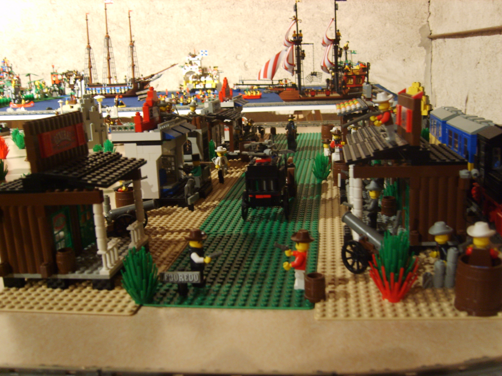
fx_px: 508
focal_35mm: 35
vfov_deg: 40.7
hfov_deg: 52.6
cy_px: 188
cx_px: 251
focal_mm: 7.4
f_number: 2.8
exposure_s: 1/4
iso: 123
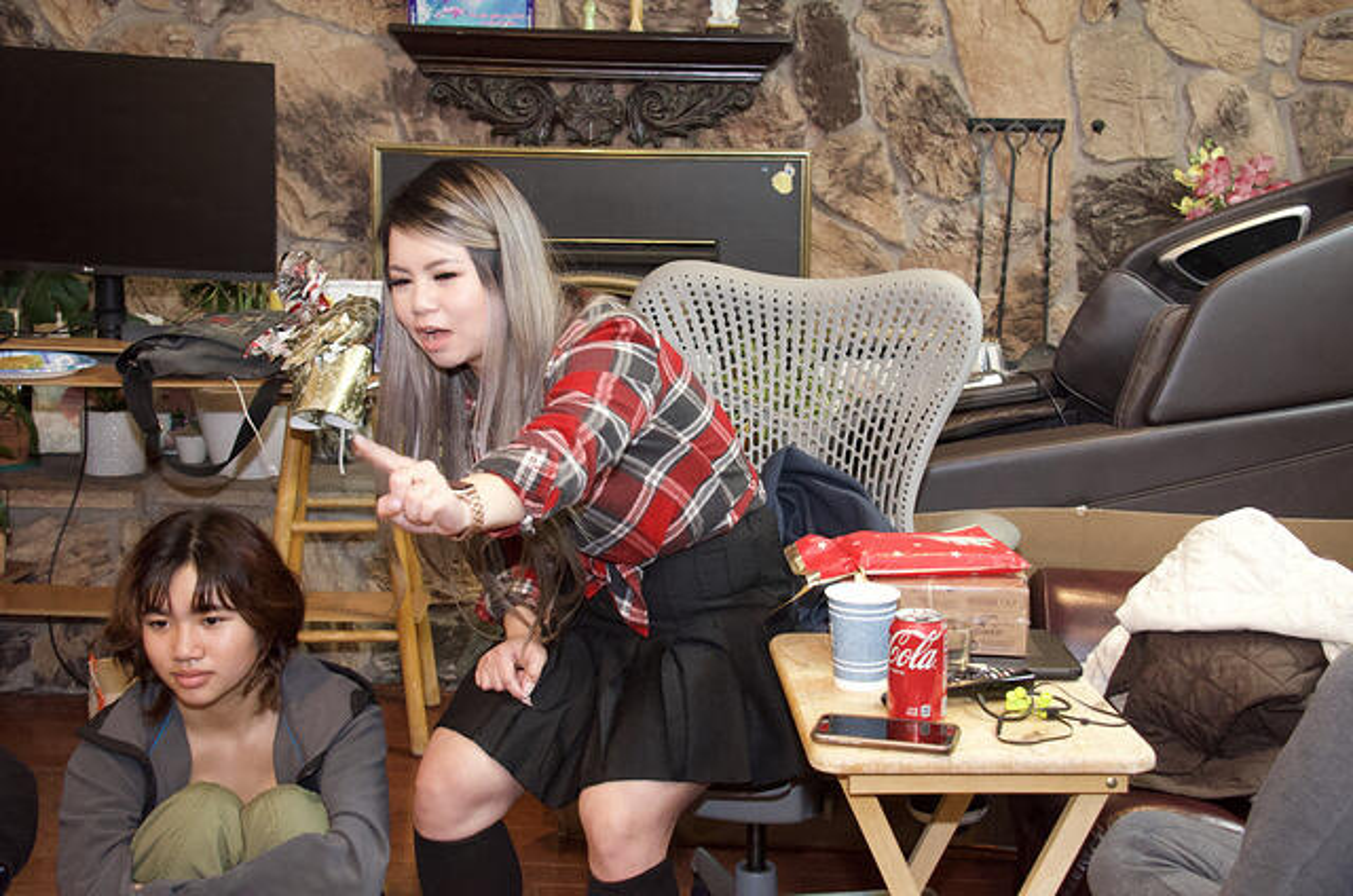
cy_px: 448
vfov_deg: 25.6
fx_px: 1969
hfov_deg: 37.9
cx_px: 676
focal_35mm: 52
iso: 3200
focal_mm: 35
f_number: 4.5
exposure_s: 1/60
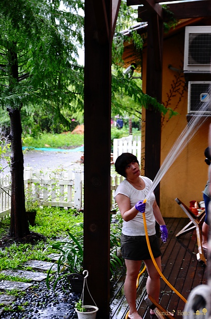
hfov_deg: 18.1
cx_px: 106
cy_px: 160
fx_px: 662
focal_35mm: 75
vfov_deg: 27.0
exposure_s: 1/25
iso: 200
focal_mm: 50
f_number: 3.2
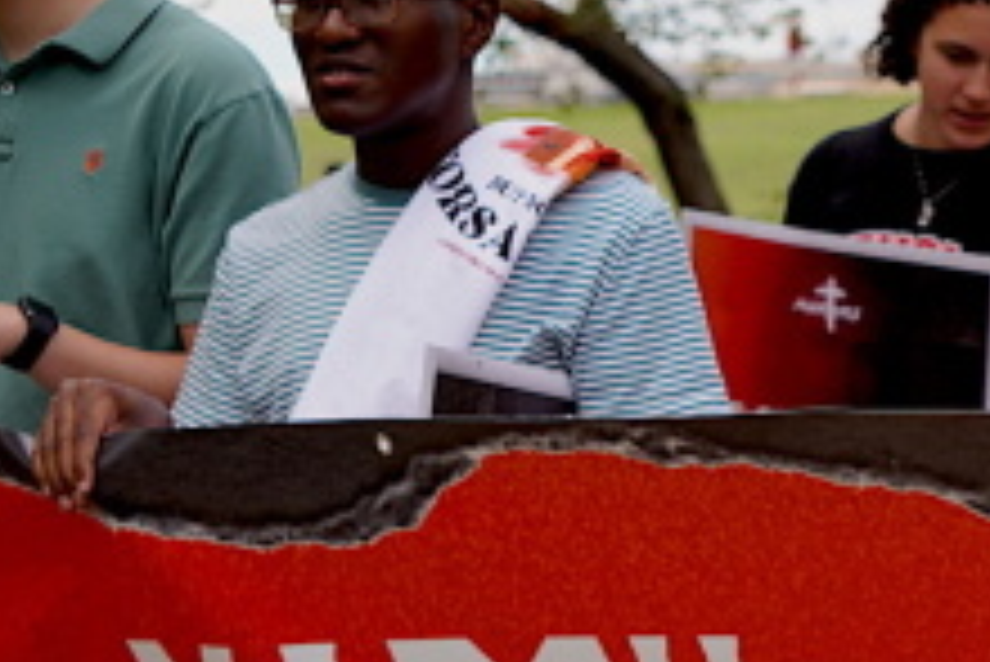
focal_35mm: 172
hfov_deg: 11.9
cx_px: 828
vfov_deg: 8.0
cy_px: 441
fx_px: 4733
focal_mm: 56
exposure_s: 1/200
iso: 100
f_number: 5
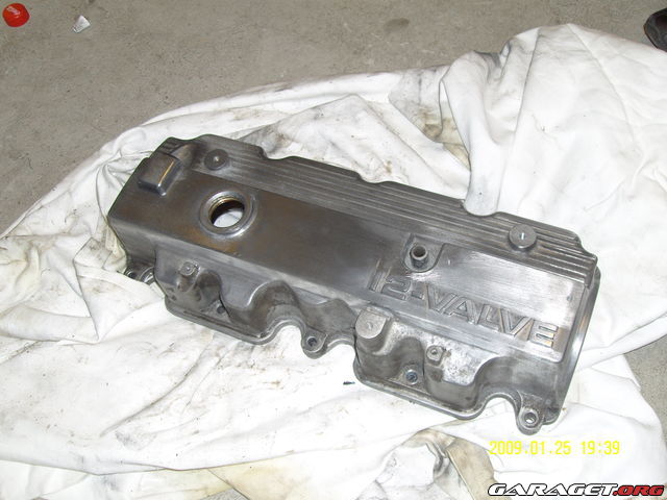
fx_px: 713
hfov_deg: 50.1
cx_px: 334
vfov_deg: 38.7
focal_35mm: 37
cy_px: 250
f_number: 2.8
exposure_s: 1/40
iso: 80
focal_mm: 6.2
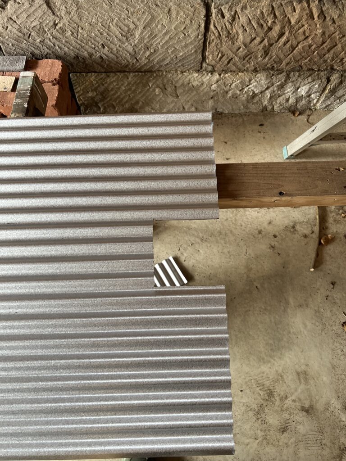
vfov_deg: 67.3
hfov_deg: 53.1
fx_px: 347
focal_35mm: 26
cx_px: 173
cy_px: 230
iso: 125
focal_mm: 5.7
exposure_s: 1/121
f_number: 1.5
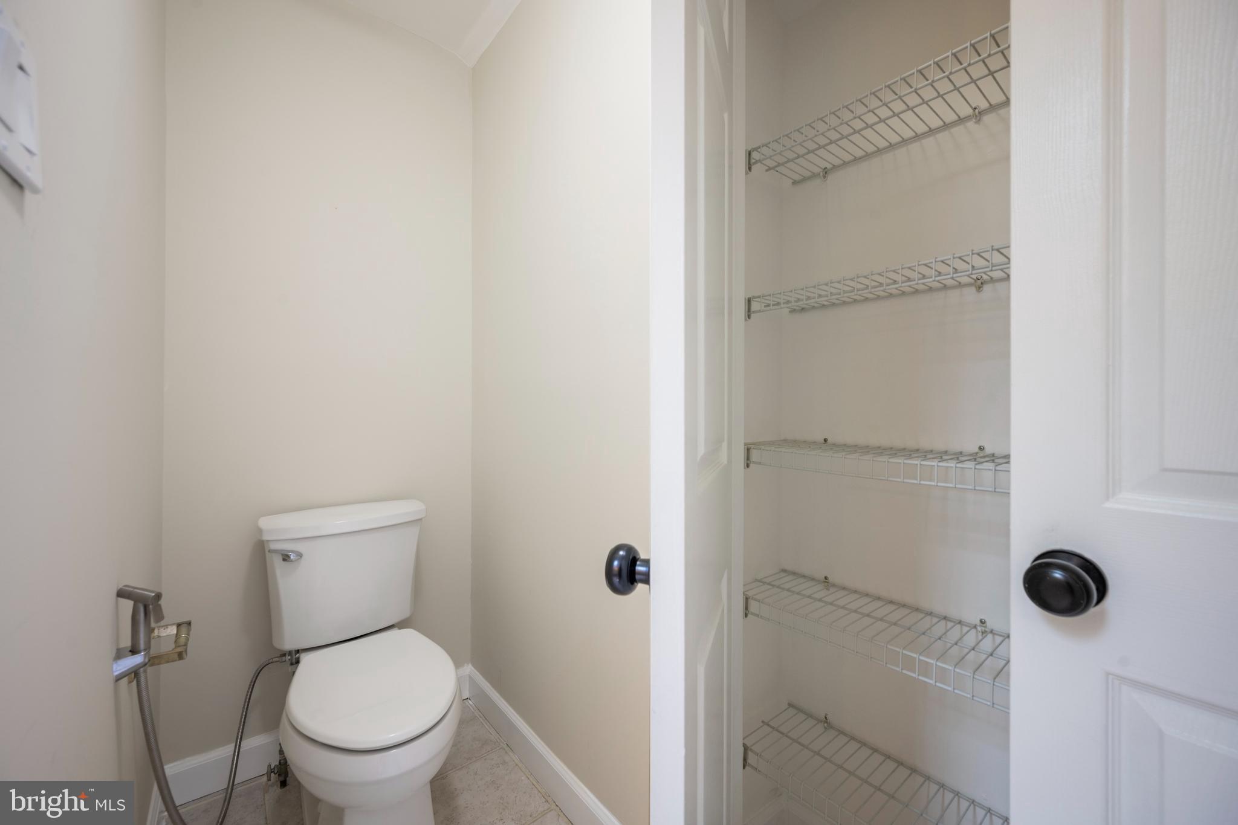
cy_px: 412
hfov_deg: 104.3
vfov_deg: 81.2
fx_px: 481
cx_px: 619
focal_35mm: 14
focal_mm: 14
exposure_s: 1/2
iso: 250
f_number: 8
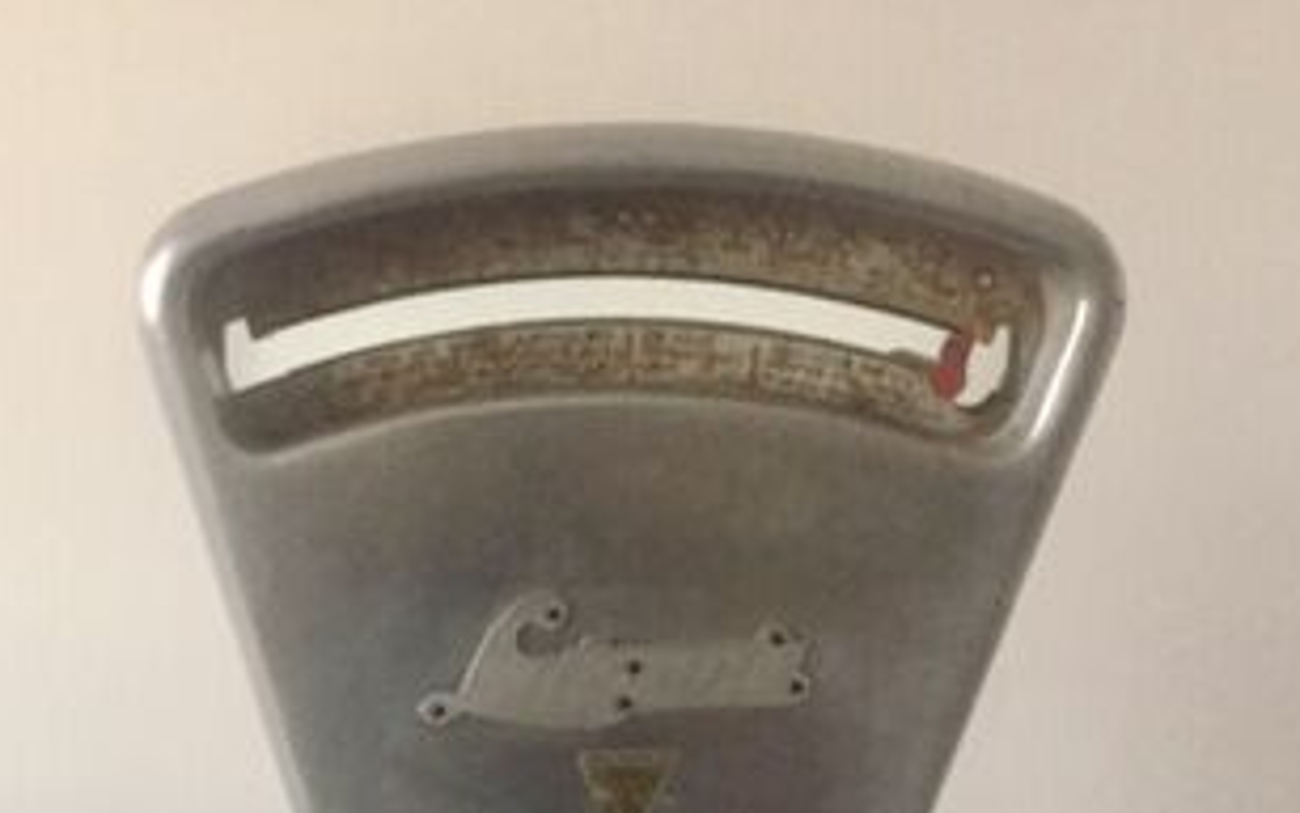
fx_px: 2268
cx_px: 381
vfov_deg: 19.4
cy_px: 910
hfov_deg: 31.6
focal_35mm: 64
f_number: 2.2
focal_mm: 4.15
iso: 250
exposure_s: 1/25
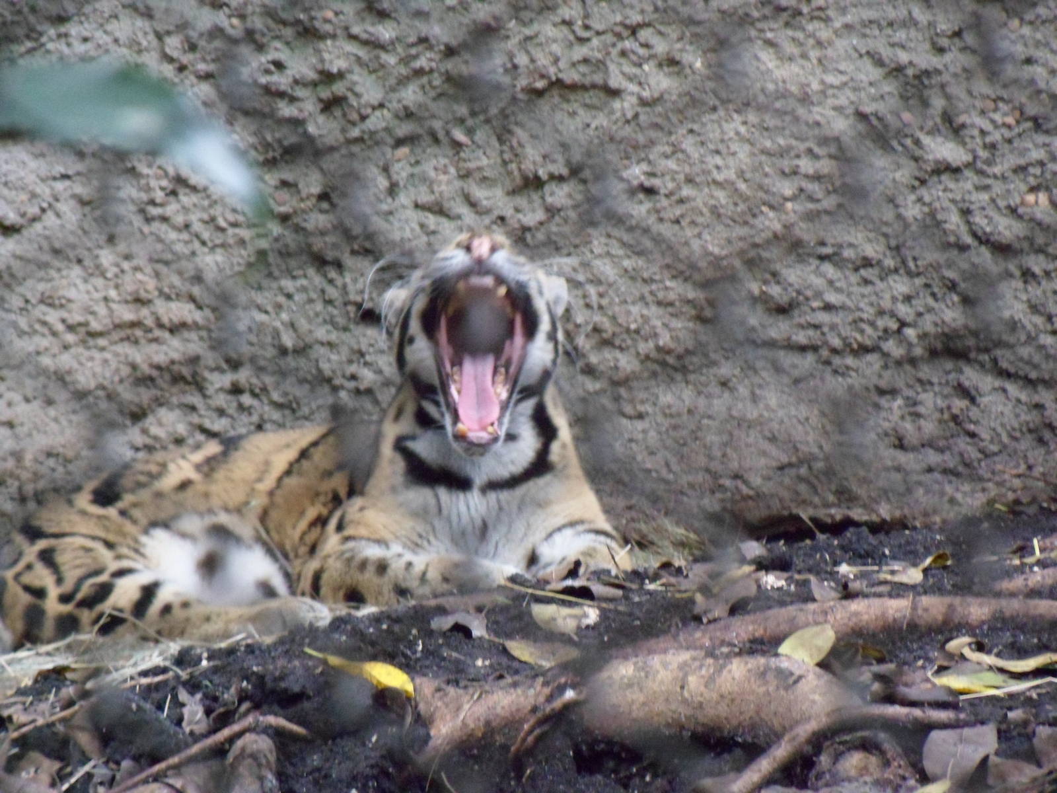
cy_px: 396
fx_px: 8244
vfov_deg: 5.5
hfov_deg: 7.3
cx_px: 528
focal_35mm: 270
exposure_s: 1/30
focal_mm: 46.8
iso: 800
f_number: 5.9
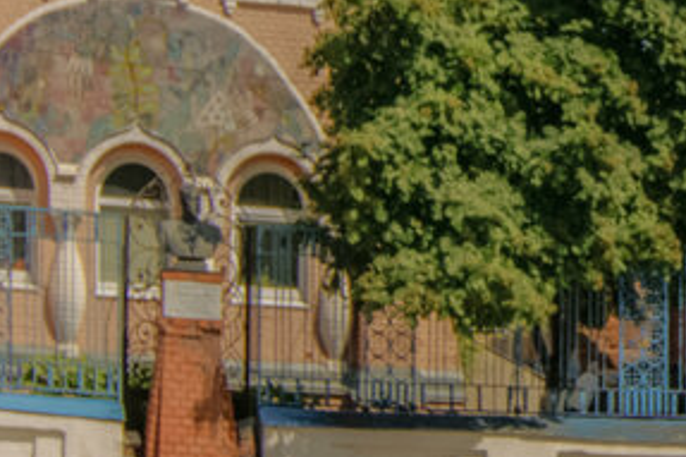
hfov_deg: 18.8
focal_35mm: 94
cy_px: -177
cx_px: 1061
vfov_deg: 13.8
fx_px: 1792
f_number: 5.6
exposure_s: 1/3200
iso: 100
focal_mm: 15
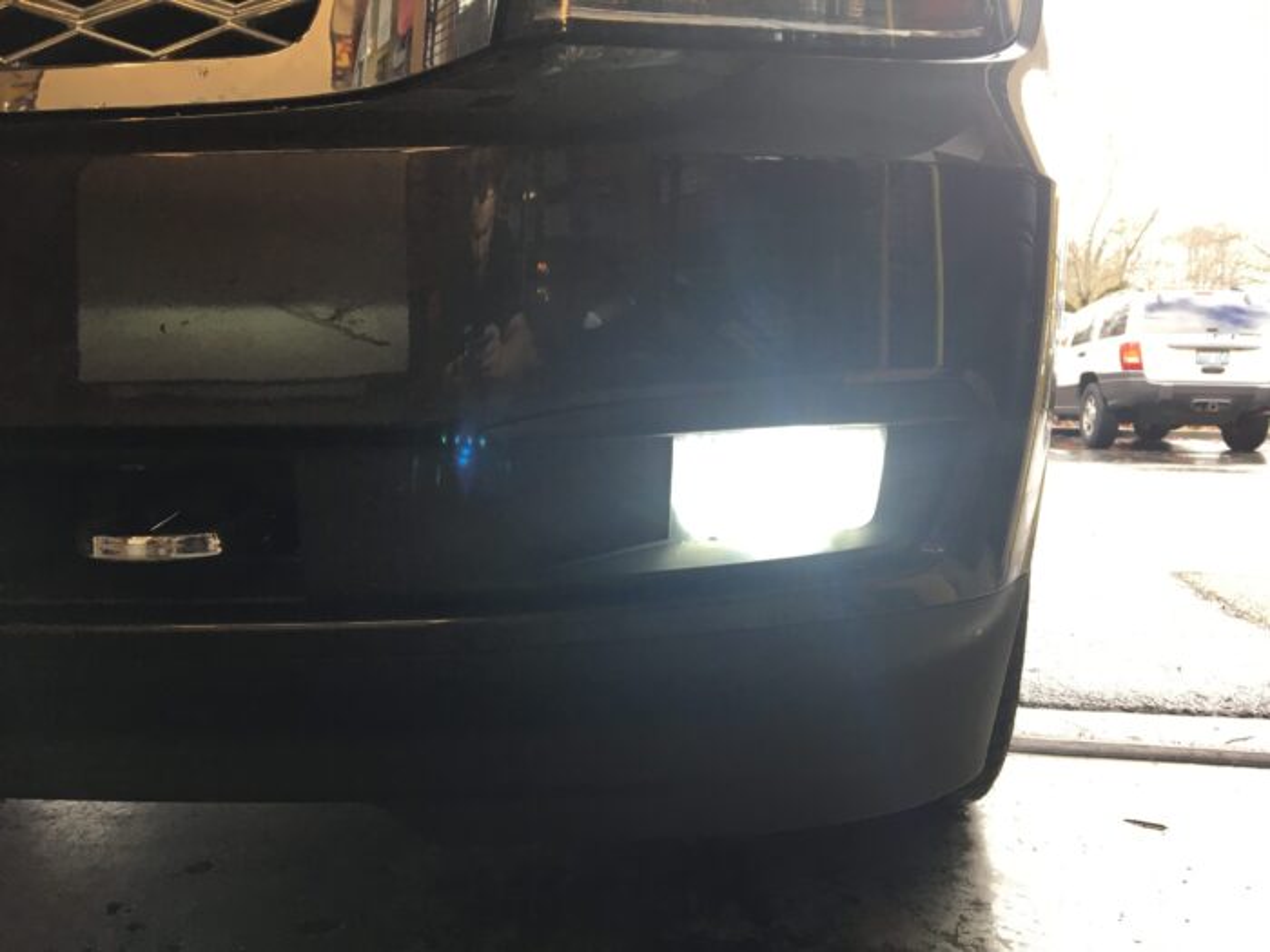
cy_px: 476
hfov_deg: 61.7
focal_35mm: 29
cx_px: 635
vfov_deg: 48.2
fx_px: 1064
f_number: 2.2
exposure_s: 1/30
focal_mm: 4.15
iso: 25
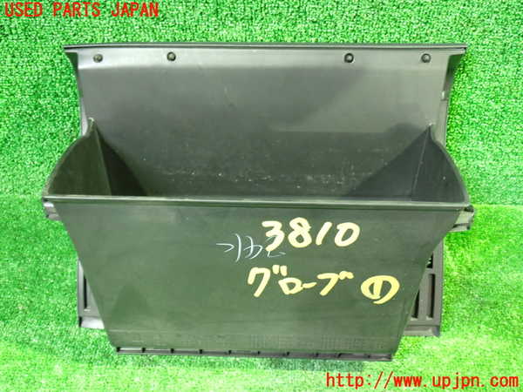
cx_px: 262
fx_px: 544
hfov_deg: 51.4
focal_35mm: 36
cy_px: 196
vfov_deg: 39.7
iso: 800
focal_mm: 6.37
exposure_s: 1/10
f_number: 2.5
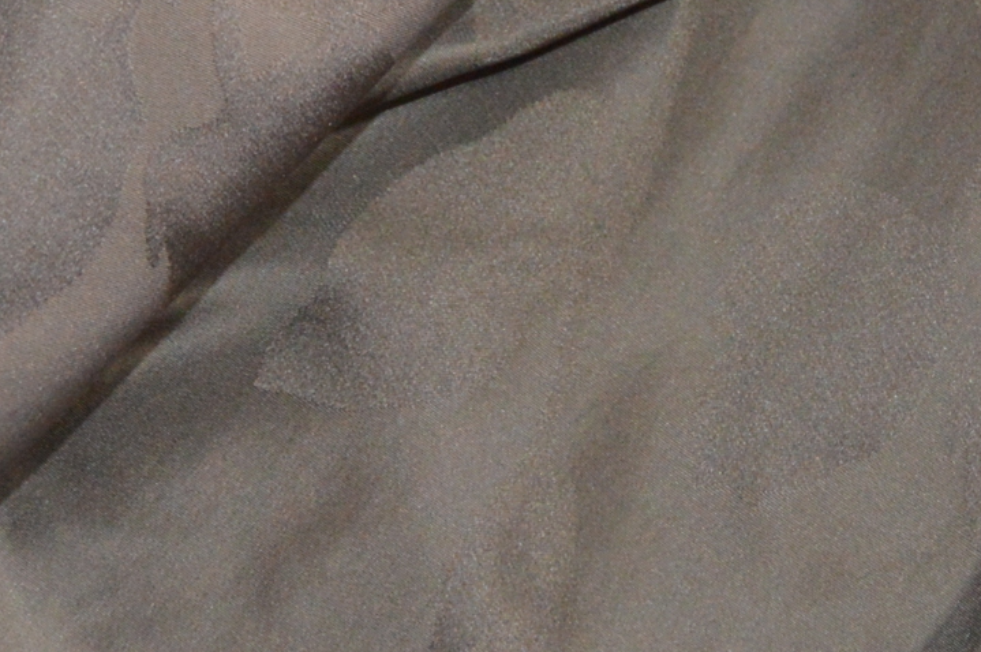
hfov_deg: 14.9
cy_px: -41
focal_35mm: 138
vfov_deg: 9.8
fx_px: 3757
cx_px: 611
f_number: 3.5
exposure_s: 1/60
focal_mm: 22
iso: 1600
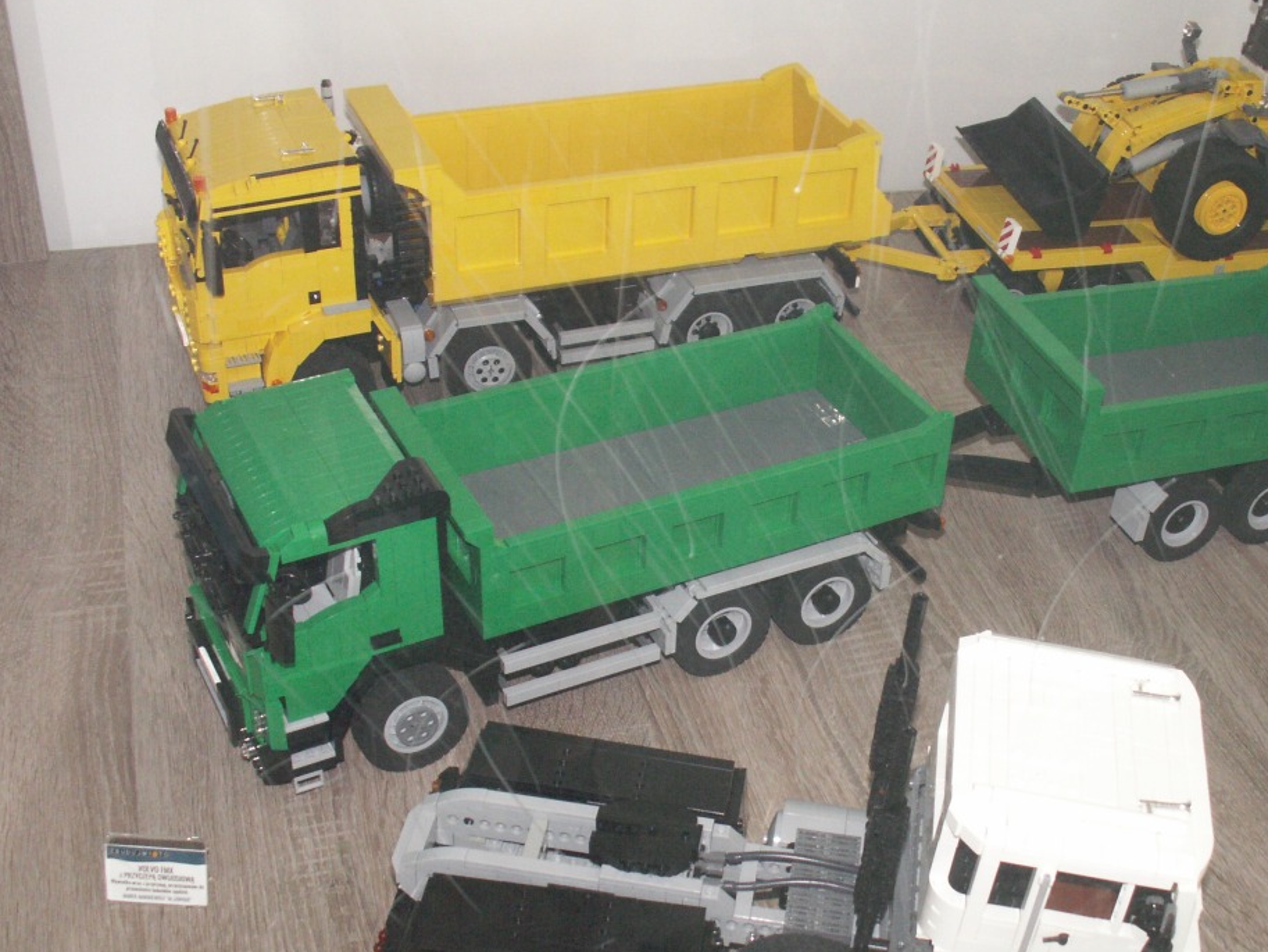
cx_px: 789
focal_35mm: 46
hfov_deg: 41.0
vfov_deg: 31.4
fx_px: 1685
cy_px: 584
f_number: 2.8
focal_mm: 5.86
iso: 160
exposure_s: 1/125
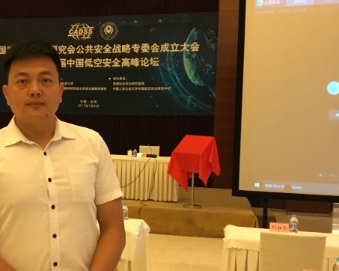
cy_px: 149
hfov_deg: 36.5
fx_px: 501
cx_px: 85
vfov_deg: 30.2
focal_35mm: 50
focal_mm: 4.15
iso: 200
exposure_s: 1/25
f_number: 2.2
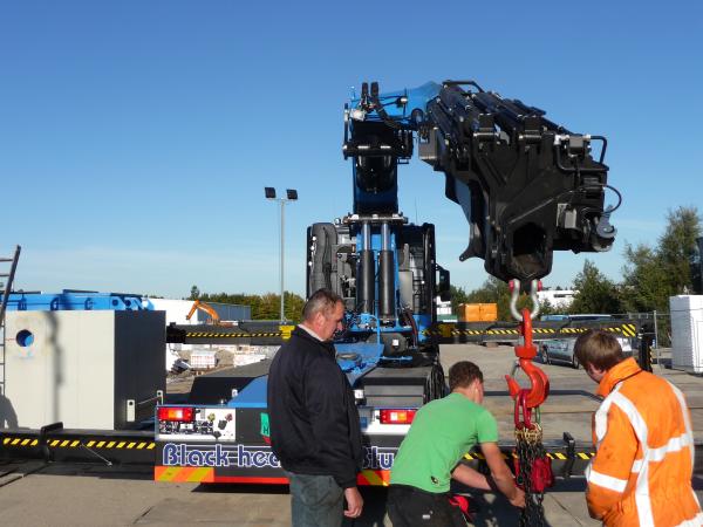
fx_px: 731
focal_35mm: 36
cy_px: 264
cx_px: 352
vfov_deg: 39.7
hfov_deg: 51.4
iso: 100
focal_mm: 6
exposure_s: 1/1300
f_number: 3.7
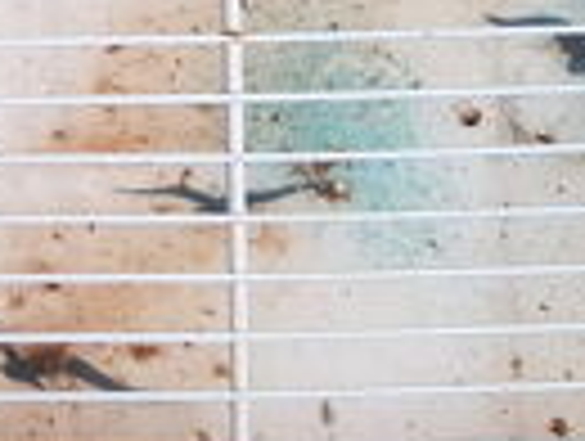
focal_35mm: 96
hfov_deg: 18.0
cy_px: -140
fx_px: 1625
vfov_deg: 14.7
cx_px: -320
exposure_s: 1/50
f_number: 1.7
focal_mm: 4.2
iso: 200
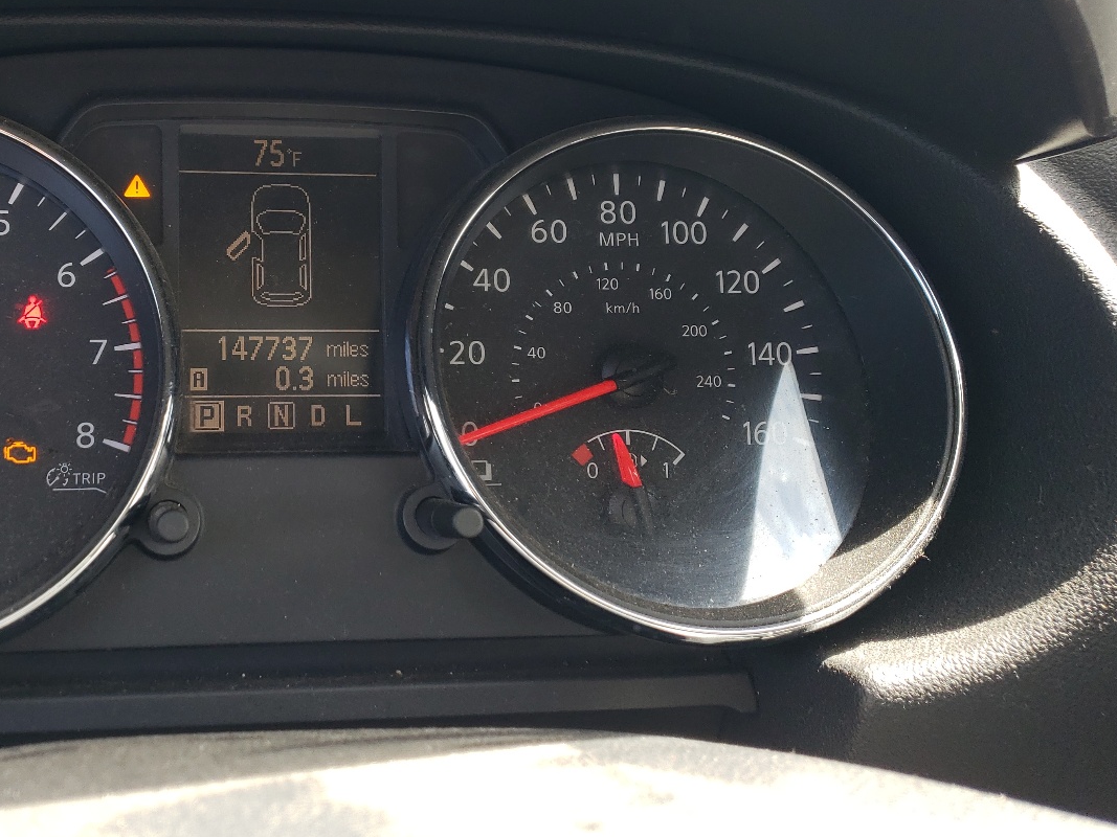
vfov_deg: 36.6
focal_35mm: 39
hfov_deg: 46.6
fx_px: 1258
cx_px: 317
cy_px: 312
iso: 50
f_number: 1.5
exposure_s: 1/145
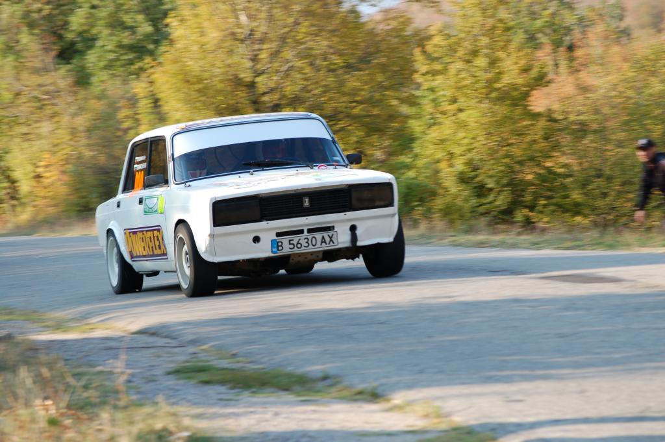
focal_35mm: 158
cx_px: 332
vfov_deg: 8.7
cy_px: 221
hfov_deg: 13.1
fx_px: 2907
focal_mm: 105
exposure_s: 1/125
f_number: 8
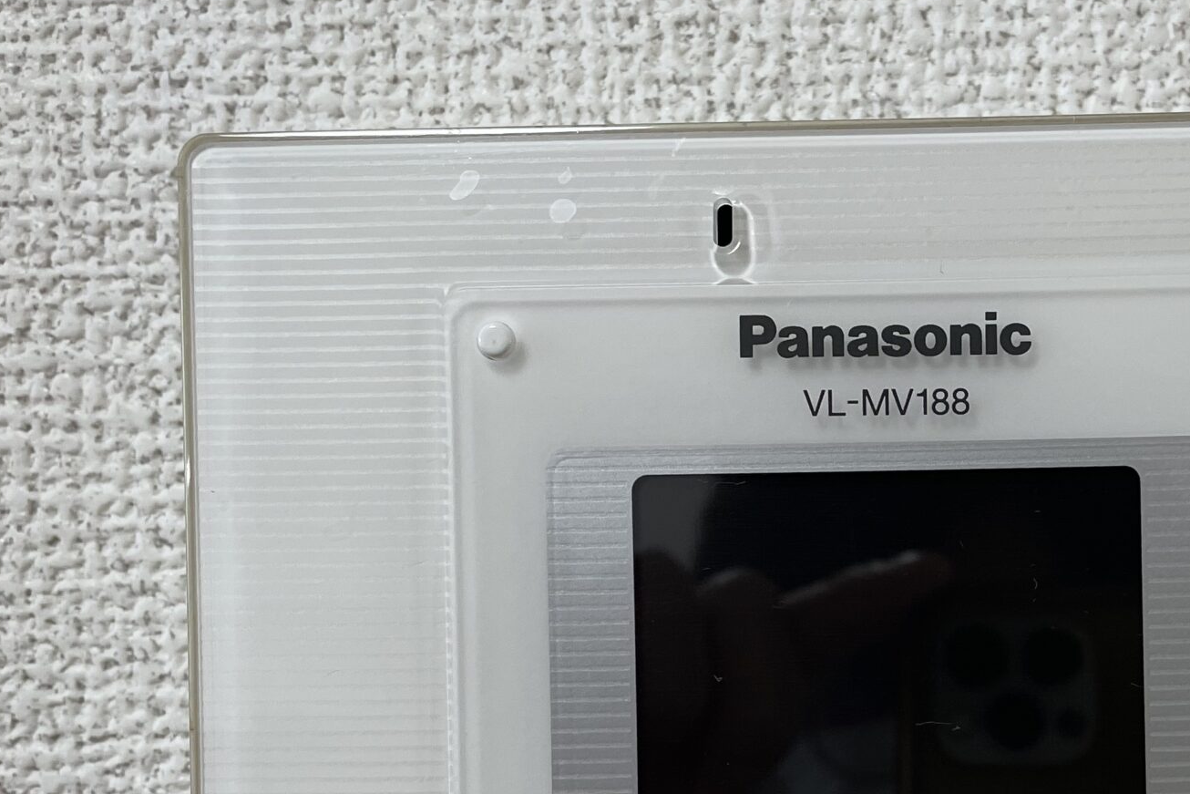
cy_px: 677
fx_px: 1752
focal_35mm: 53
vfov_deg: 24.9
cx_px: 956
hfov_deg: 36.2
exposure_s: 1/120
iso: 50
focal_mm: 4.2
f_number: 1.6
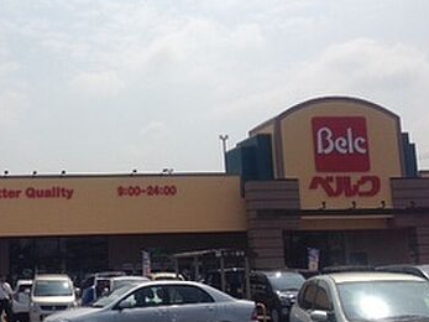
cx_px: 56
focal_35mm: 59
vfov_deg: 24.8
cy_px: 160
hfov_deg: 31.4
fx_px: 731
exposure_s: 1/3876
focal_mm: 4.12
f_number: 2.4
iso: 50
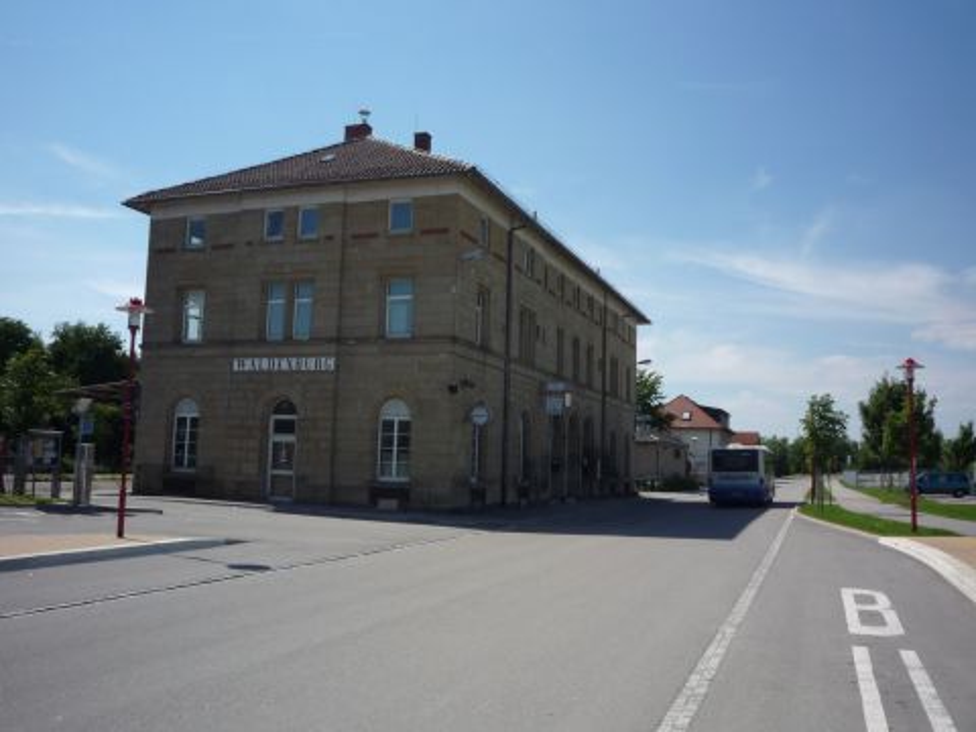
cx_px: 488
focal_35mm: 32
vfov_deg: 44.2
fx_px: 902
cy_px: 366
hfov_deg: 56.8
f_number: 5.6
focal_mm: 5.2
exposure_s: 1/500
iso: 100
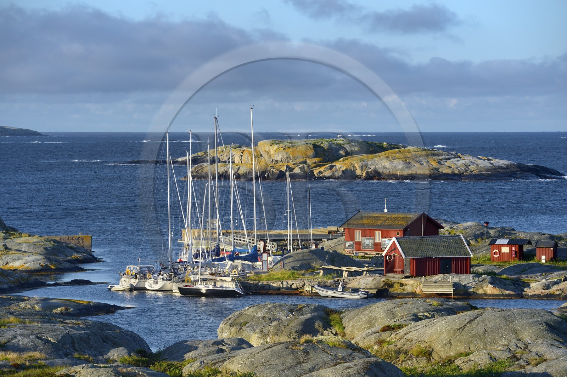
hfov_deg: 11.4
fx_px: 2833
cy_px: 188
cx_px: 284
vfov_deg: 7.6
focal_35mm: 180
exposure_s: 1/320
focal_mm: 180
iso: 200
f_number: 8
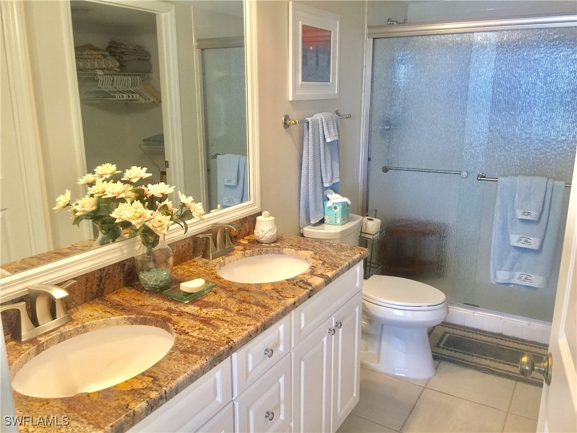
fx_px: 483
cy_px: 216
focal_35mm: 29
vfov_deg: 48.2
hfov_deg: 61.7
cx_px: 288
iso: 50
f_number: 2.2
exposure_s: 1/30
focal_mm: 4.15
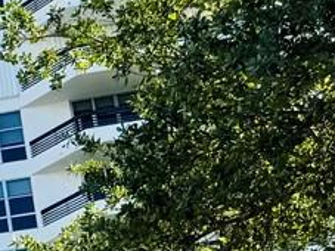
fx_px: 1635
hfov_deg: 9.4
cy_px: 291
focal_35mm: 169
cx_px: -638
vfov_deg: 8.7
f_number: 1.78
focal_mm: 6.76
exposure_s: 1/2041
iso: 80
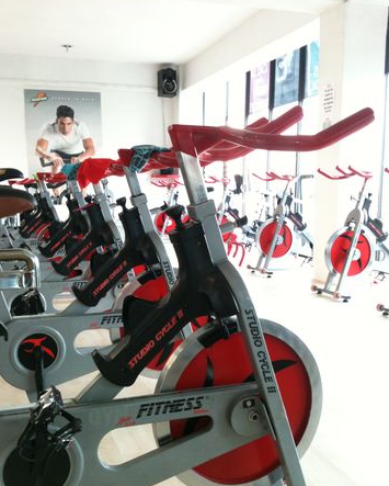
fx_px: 532
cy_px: 256
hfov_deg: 40.2
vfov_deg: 49.0
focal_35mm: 37
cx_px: 193
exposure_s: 1/24
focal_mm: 3.85
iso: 80
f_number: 2.8
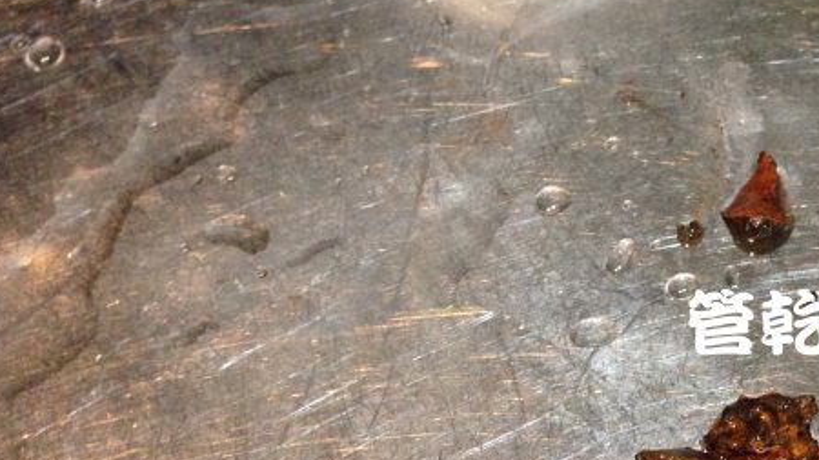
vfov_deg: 17.7
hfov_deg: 29.7
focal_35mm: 68
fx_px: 1477
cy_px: 324
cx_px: 733
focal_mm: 4.12
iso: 250
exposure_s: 1/20
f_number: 2.4
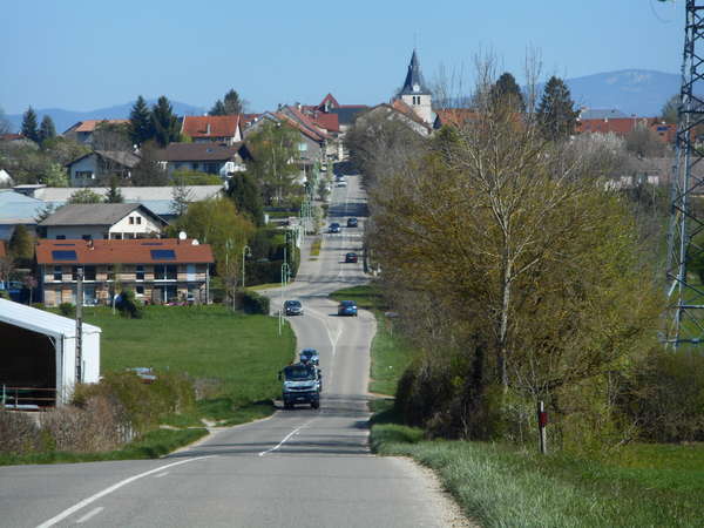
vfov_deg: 7.4
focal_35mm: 200
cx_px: 352
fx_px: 4067
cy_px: 264
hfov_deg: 9.9
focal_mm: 36
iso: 80
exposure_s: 1/320
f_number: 6.6
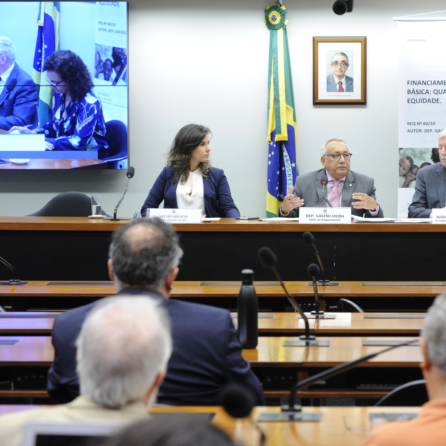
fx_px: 1720
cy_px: 223
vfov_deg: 14.8
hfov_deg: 14.7
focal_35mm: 118
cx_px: 333
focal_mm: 92
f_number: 6.3
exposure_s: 1/160
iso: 3200
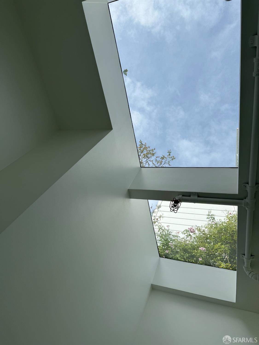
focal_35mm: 24
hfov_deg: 56.8
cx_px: 130
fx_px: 239
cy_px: 172
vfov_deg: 71.6
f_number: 1.78
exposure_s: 1/3584
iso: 80
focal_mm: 6.76
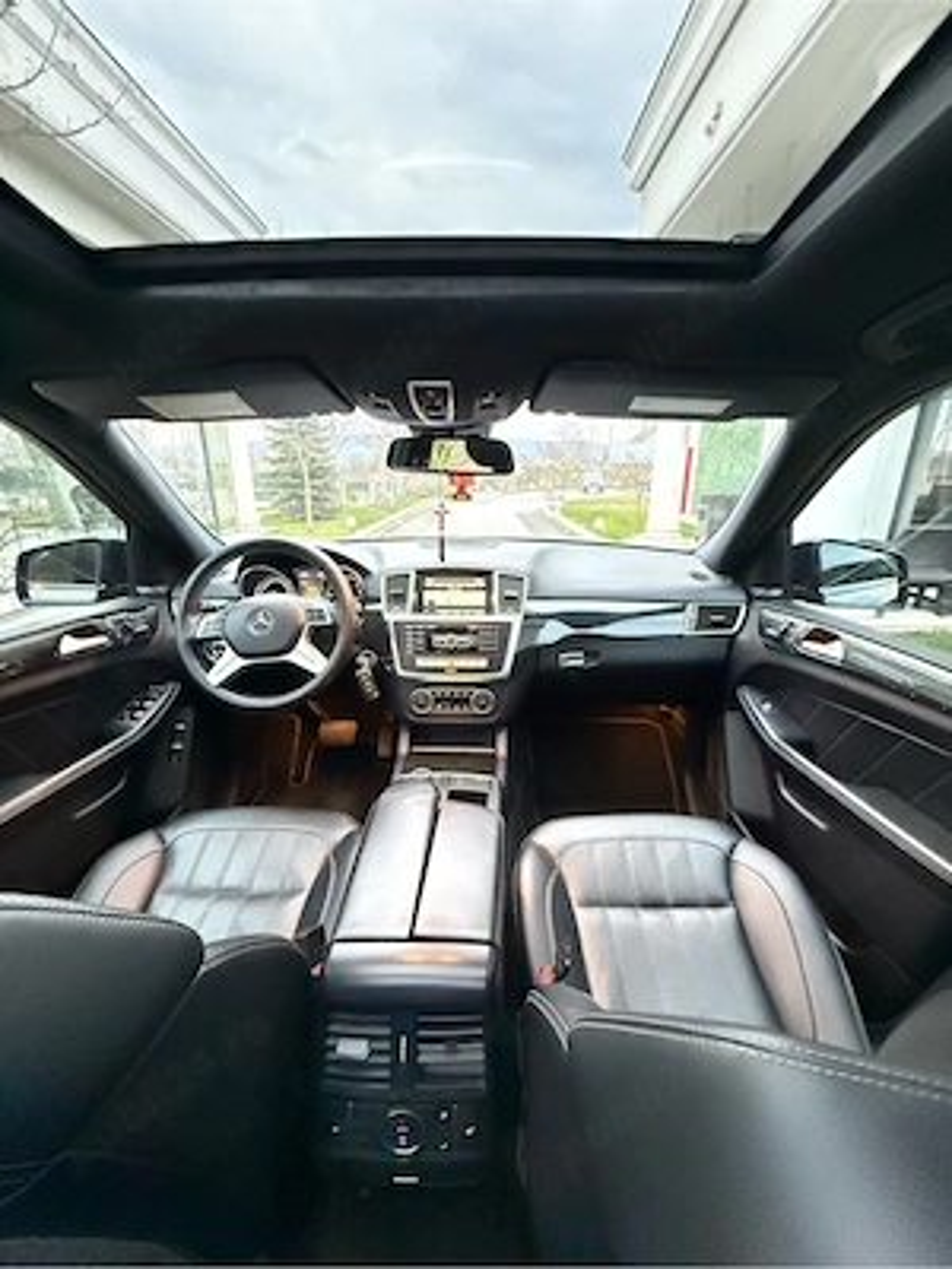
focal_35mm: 14
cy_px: 634
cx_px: 476
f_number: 2.2
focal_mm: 2.22
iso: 1250
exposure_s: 1/39
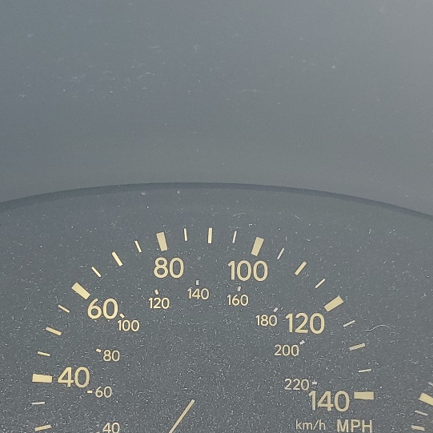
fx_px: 962
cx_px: 166
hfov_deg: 25.3
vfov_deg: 25.0
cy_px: 329
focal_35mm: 68
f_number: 1.5
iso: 56
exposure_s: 1/60.2
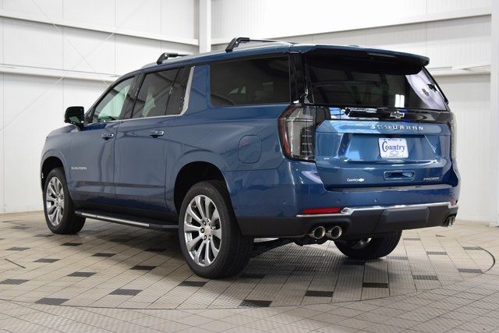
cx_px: 250
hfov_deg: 37.8
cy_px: 166
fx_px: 728
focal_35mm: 52
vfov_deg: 25.8
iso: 1600
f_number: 5.6
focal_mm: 35
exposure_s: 1/60
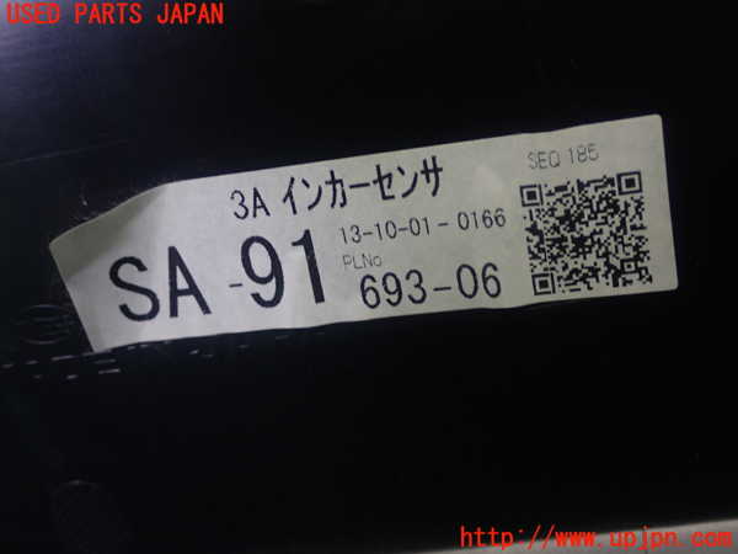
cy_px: 277
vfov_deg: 29.1
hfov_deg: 38.2
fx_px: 1066
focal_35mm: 50
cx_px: 369
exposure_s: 1/50
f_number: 3.2
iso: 200
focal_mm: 9.01
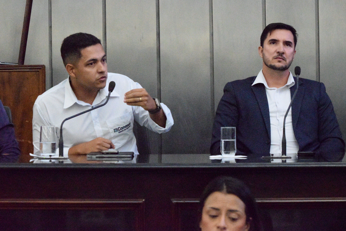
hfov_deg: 16.1
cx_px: 173
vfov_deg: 10.8
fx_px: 1226
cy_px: 116
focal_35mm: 128
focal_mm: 85
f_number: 8
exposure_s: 1/400
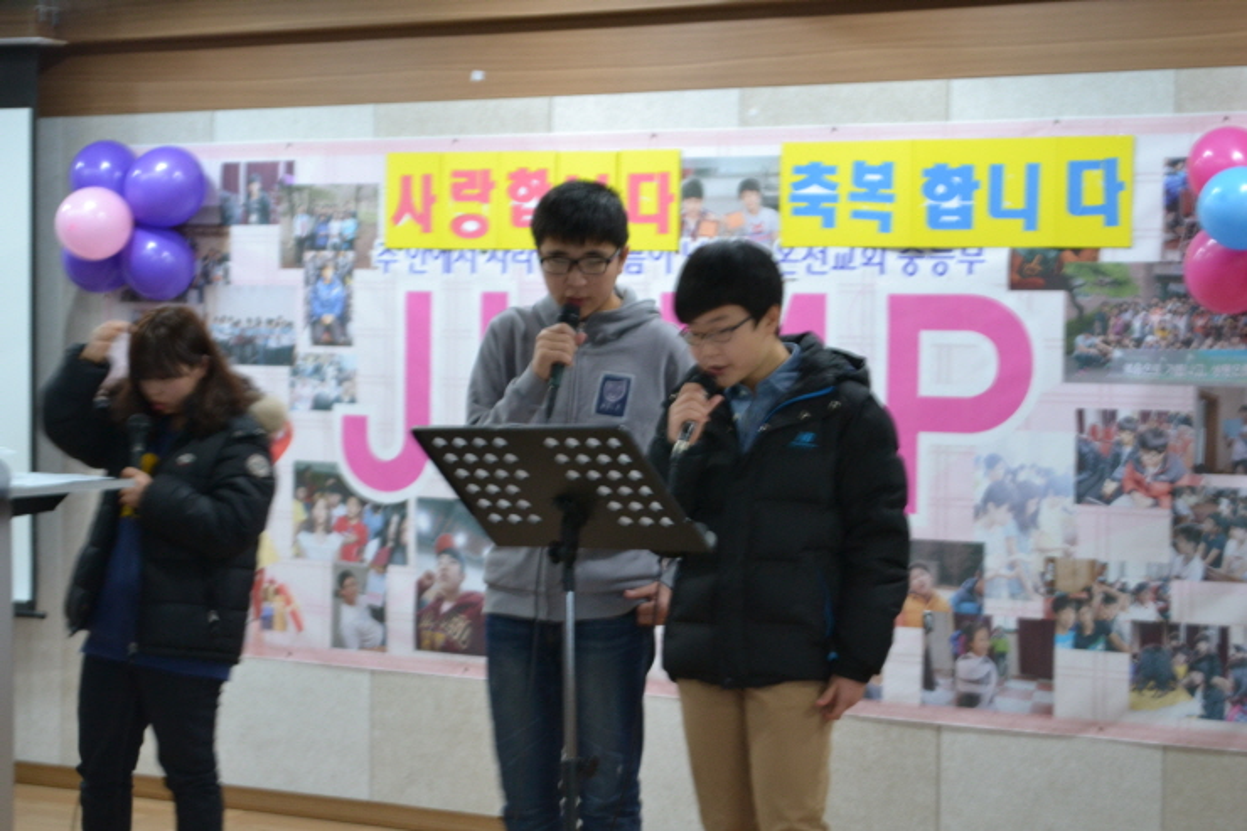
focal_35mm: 82
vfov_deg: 16.5
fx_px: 2857
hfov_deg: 24.6
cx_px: 624
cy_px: 416
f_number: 5.6
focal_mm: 55
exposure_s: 1/15
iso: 800
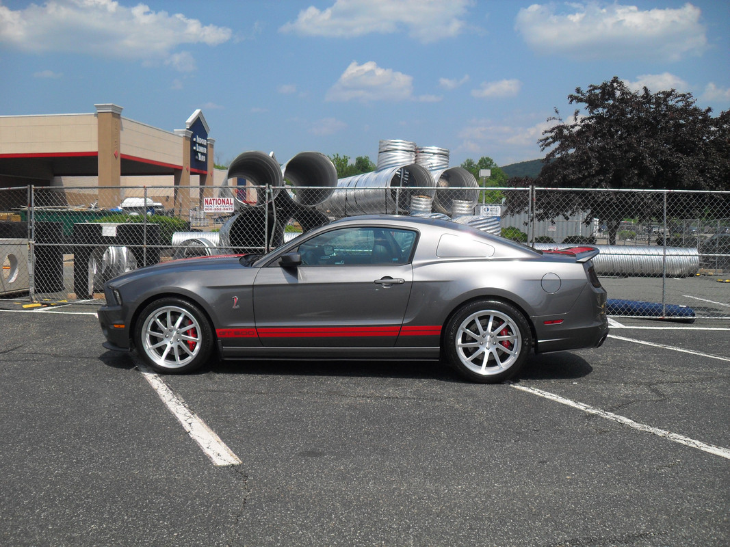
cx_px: 365
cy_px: 274
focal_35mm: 35
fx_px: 738
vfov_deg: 40.7
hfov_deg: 52.6
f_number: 8.9
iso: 100
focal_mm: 6.2
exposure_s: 1/250
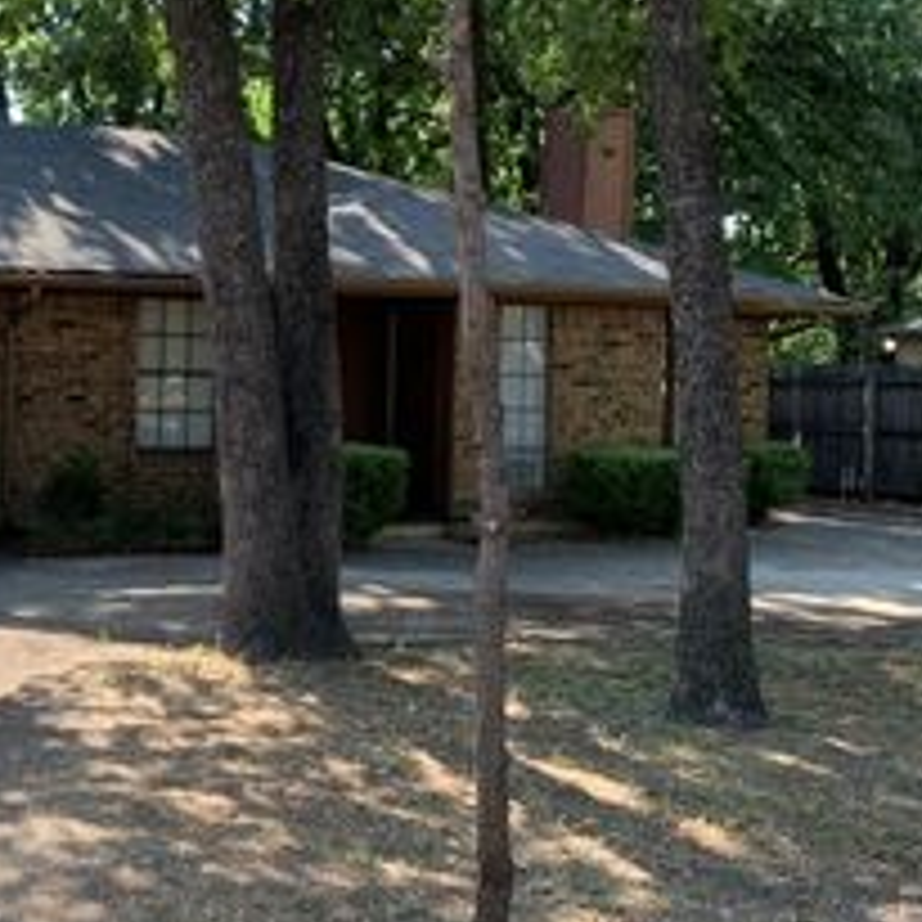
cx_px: 67
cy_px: 376
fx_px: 1688
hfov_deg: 29.1
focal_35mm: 56
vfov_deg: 30.5
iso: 25
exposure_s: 1/297
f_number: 1.8
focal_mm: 4.25
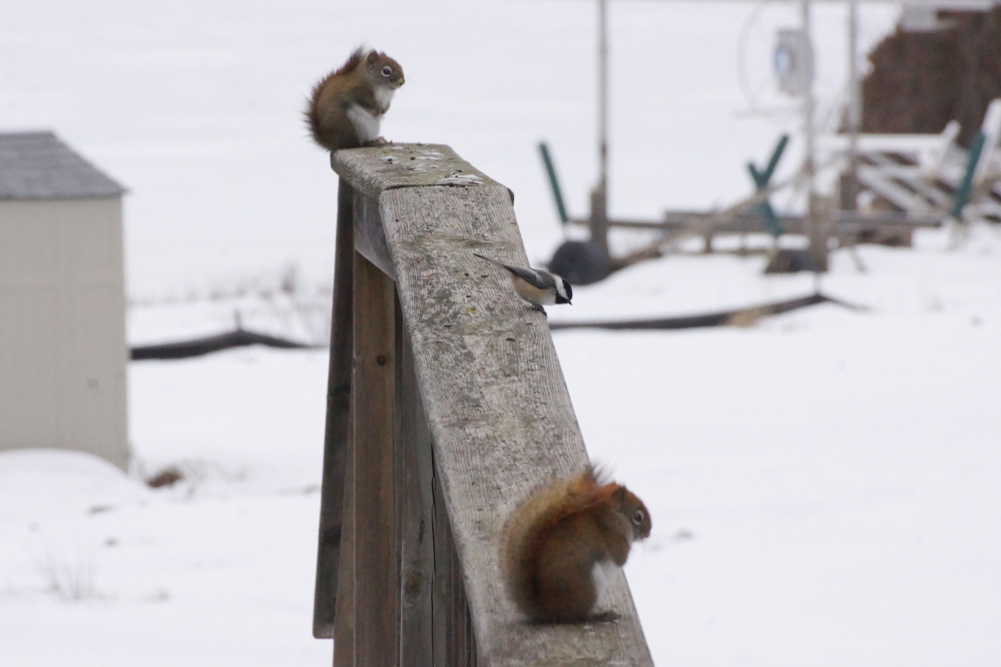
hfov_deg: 5.5
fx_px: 10426
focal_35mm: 375
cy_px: 334
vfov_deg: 3.7
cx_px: 500
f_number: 14
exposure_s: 1/200
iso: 3200
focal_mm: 250
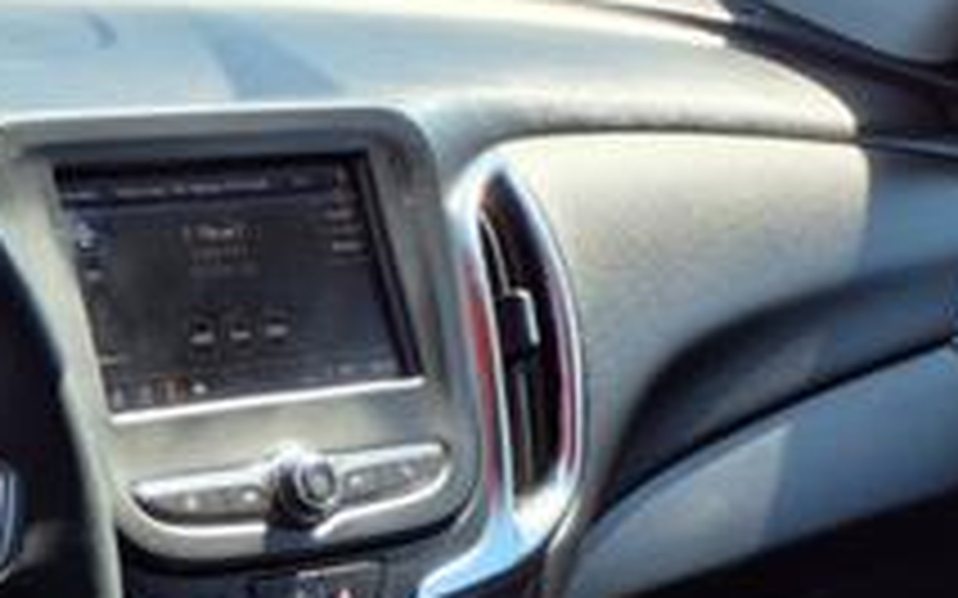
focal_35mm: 86
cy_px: 661
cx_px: -99
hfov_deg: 22.7
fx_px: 2245
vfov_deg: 14.8
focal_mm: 3.58
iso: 40
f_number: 1.9
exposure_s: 1/333
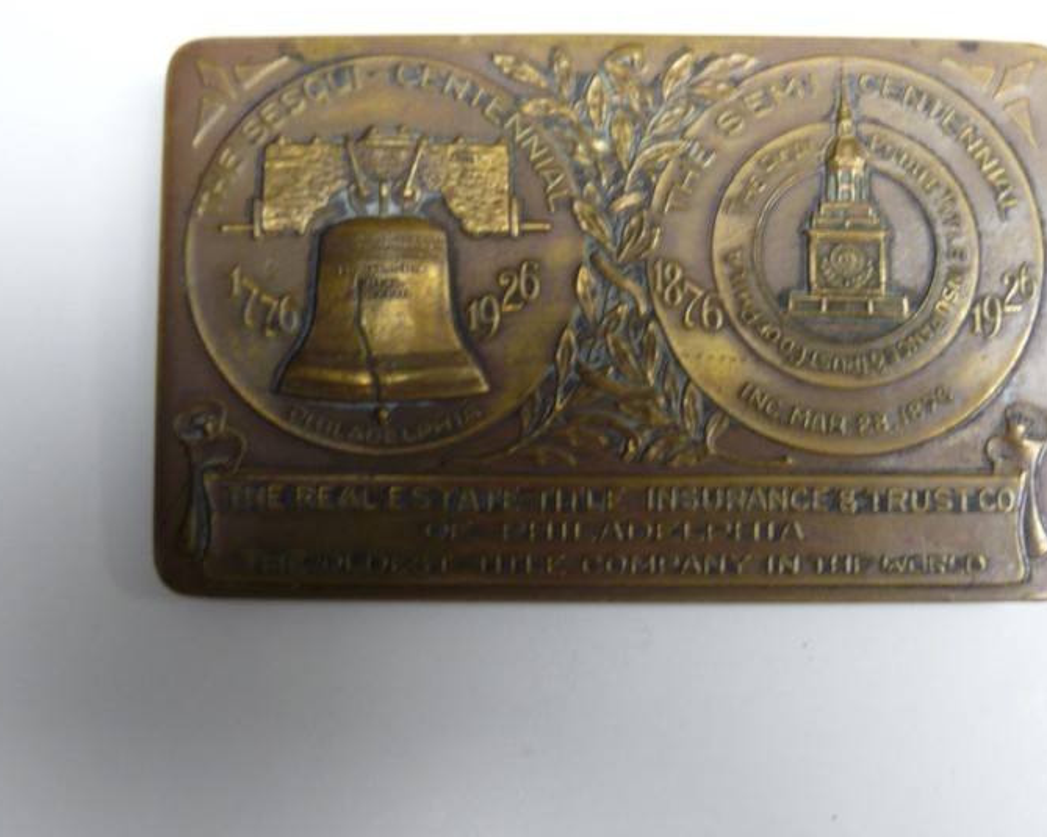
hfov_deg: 38.0
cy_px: 430
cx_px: 579
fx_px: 1518
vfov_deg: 30.8
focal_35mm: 49
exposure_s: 1/13
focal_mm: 8.8
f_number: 2.8
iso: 200
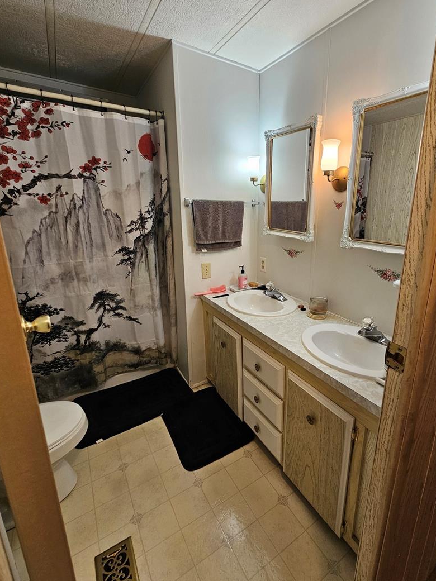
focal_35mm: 15
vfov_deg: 98.1
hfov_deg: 81.3
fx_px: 252
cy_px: 277
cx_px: 248
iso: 125
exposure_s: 1/60
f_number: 2.2
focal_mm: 2.2
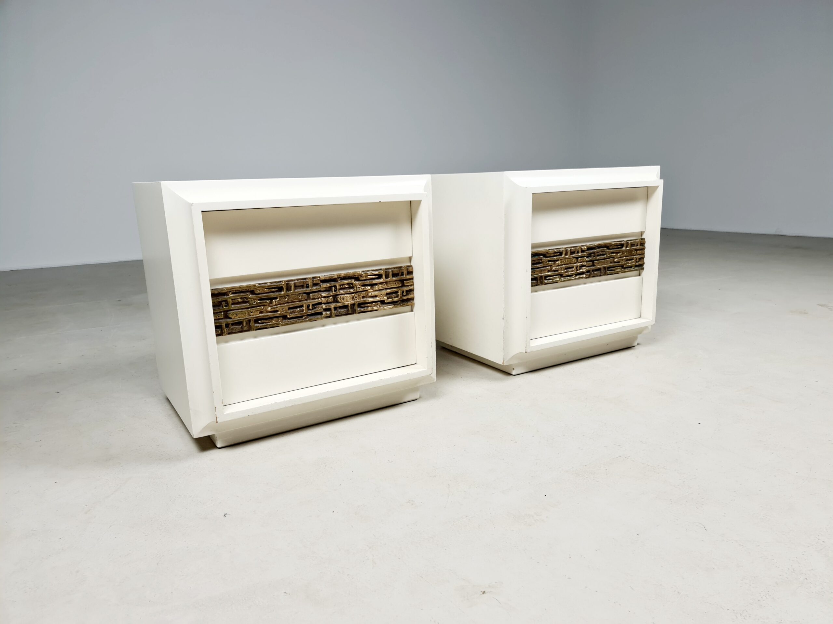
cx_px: 416
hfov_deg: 69.4
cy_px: 312
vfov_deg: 54.9
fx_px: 602
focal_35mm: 25
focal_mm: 7
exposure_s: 1/100
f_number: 1.8
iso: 160
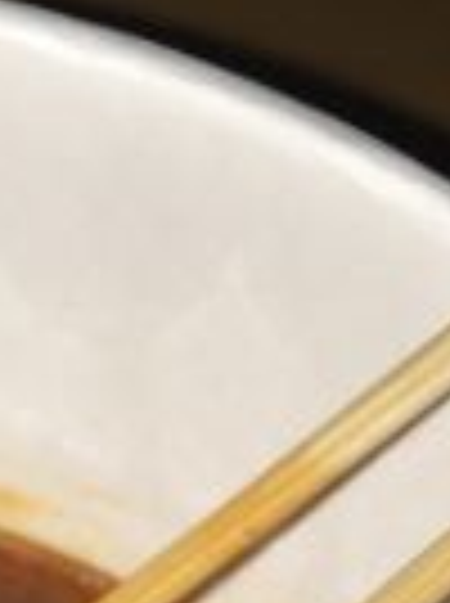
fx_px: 2643
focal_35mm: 152
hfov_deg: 9.4
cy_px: 1192
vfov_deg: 11.7
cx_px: -304
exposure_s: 1/119
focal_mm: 4.15
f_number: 2.2
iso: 25
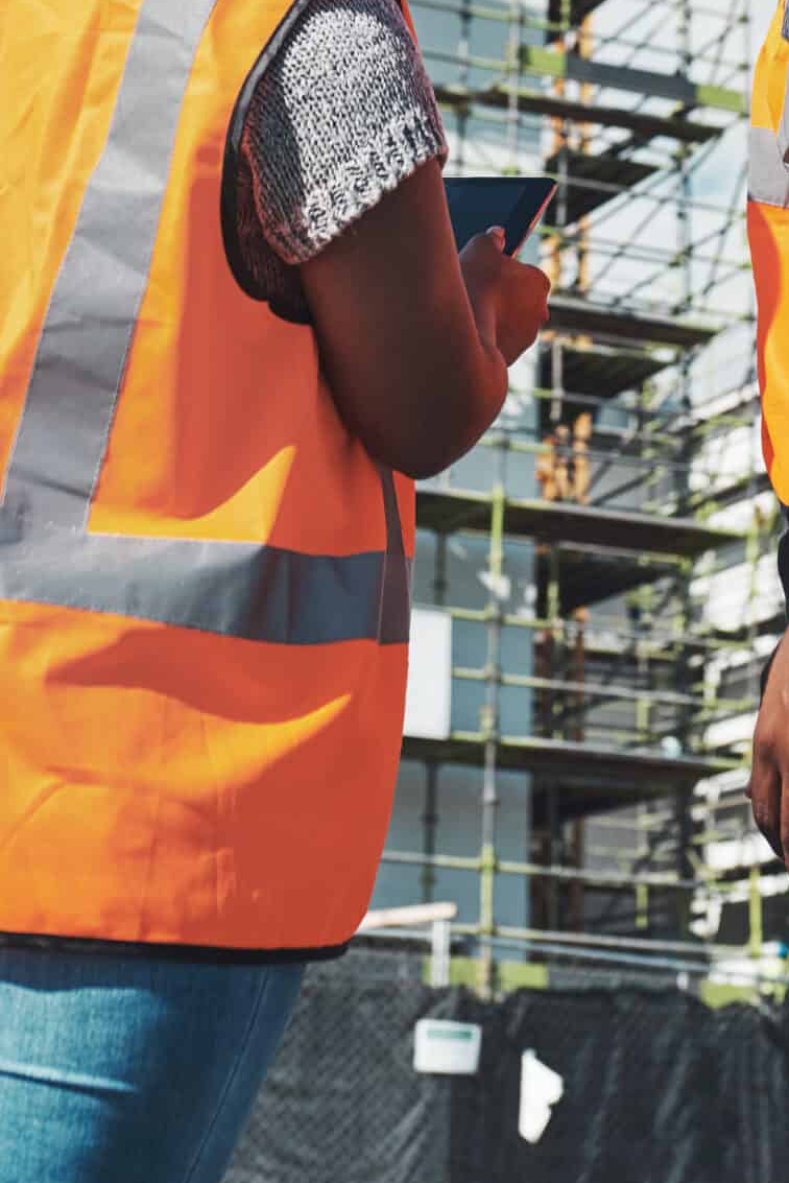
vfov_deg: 21.0
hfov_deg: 15.4
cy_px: -306
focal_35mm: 89
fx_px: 2924
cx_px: 419
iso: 200
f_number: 5
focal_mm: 35
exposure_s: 1/1600
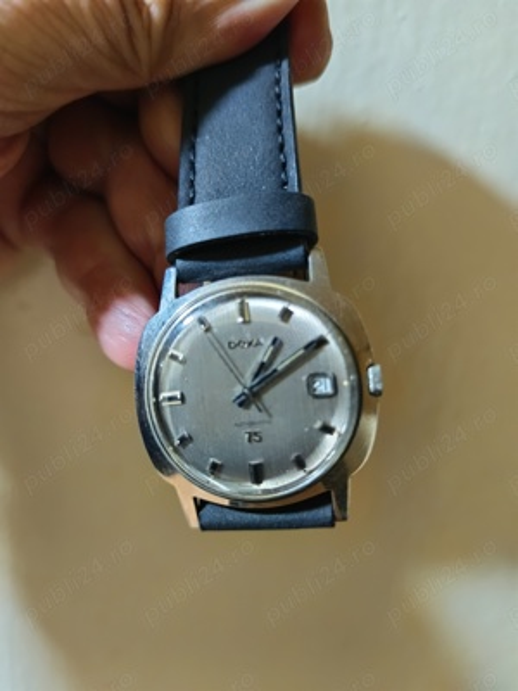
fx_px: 479
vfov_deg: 71.6
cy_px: 346
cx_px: 259
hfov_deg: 56.8
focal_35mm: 24
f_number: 1.7
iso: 1771
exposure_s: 1/20
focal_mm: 5.31
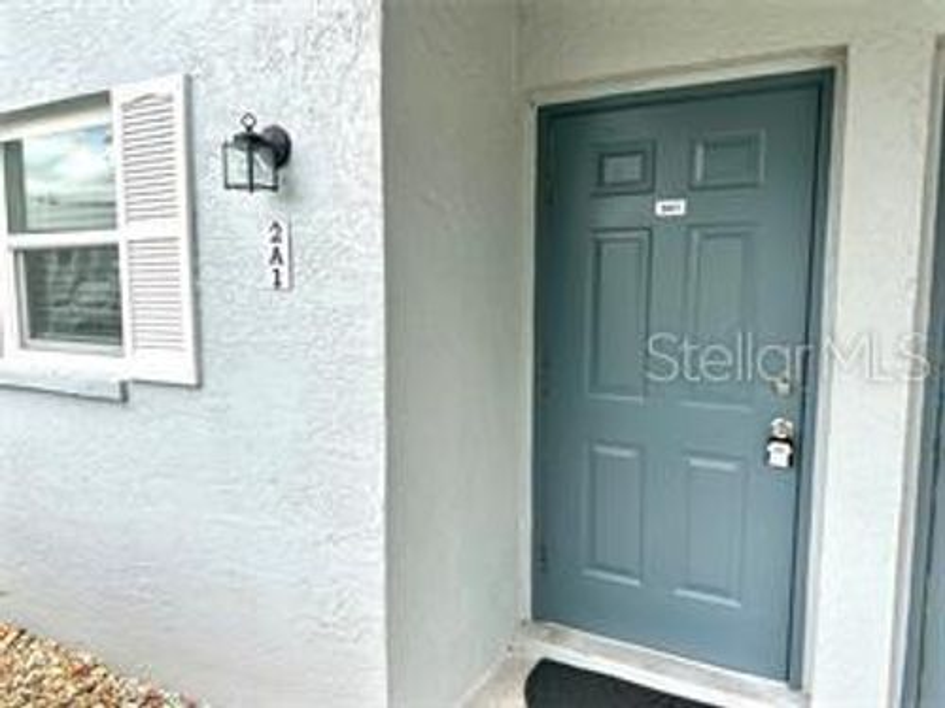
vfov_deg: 56.8
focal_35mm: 24
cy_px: 354
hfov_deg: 71.6
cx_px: 472
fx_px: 655
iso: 80
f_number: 1.78
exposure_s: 1/903
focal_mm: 6.86
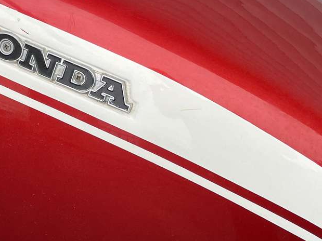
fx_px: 781
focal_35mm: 84
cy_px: 101
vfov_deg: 17.6
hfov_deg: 23.2
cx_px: 126
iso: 32
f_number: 1.6
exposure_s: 1/209
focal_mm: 4.2
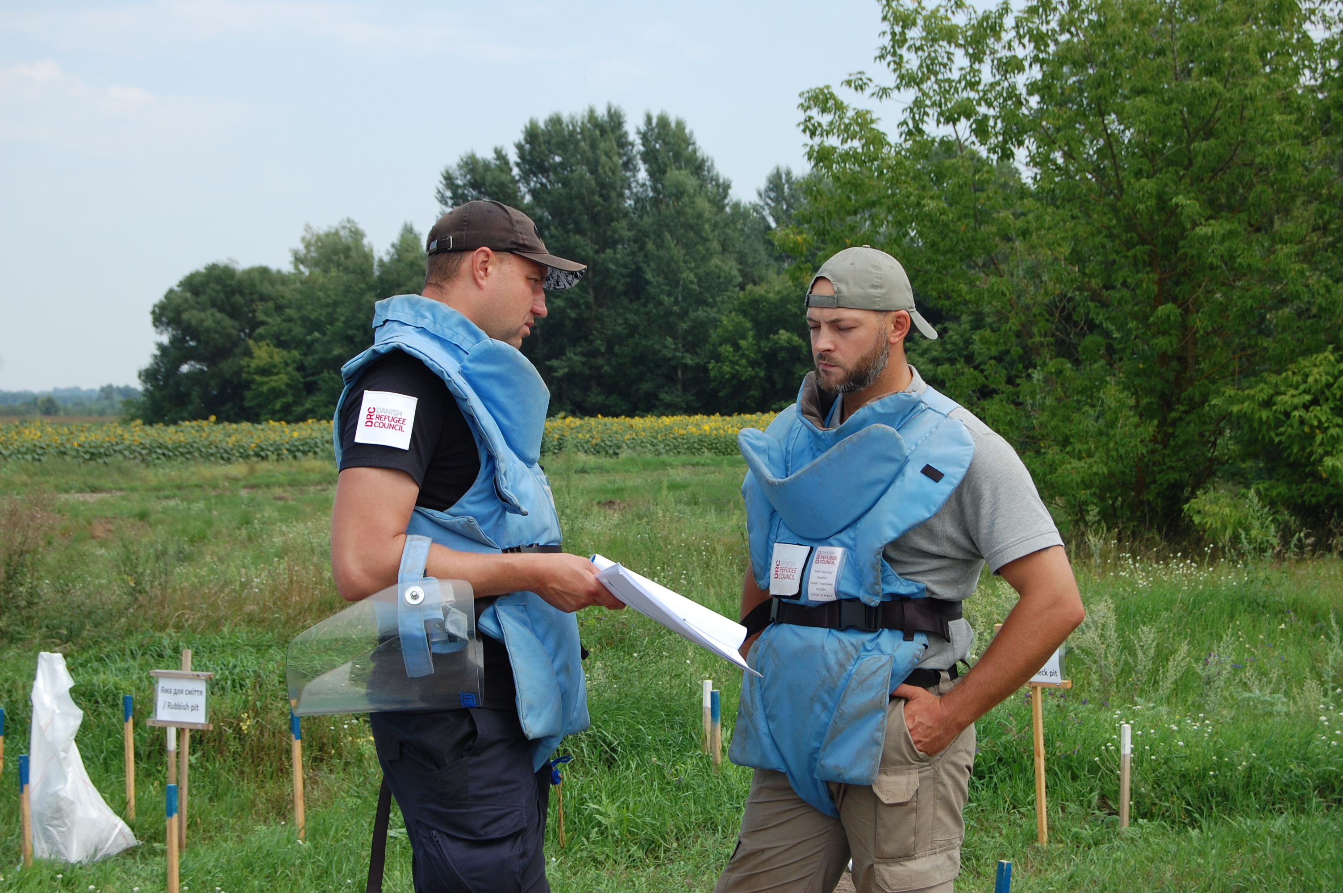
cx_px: 672
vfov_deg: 20.1
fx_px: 2516
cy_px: 446
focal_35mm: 68
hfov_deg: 29.9
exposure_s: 1/250
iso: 200
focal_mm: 45
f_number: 8
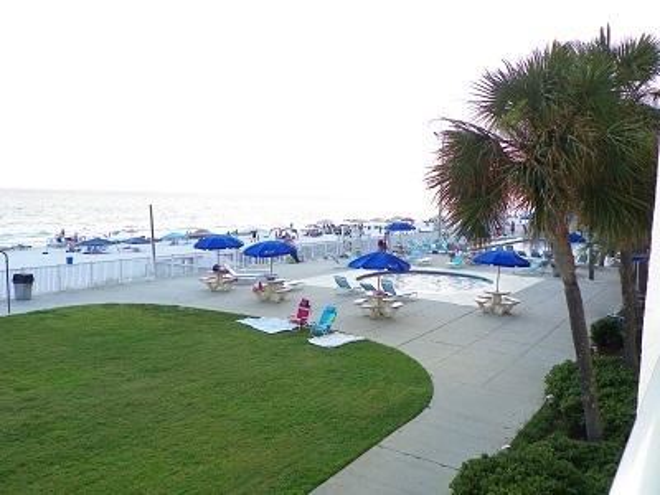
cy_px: 248
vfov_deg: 44.2
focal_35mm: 32
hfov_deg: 56.8
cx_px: 330
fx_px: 610
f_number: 2.8
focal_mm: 5.7
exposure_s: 1/100
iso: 64
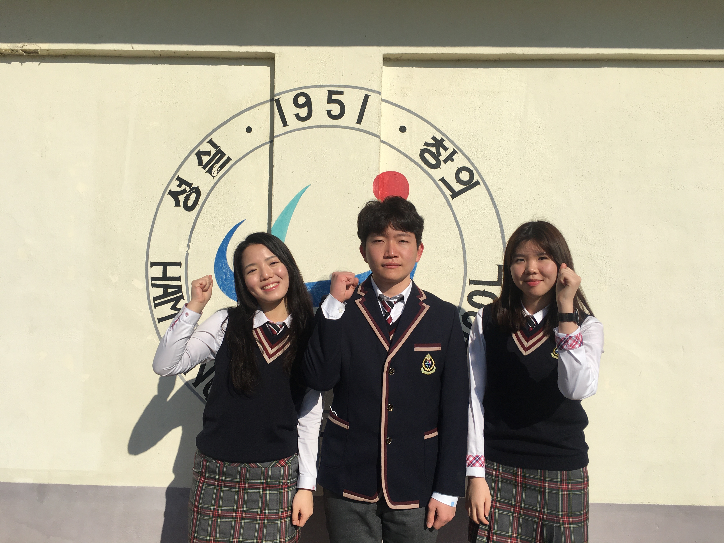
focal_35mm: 29
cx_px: 362
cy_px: 272
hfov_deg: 61.7
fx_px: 607
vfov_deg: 48.2
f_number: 2.2
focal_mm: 4.15
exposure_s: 1/4049
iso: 25
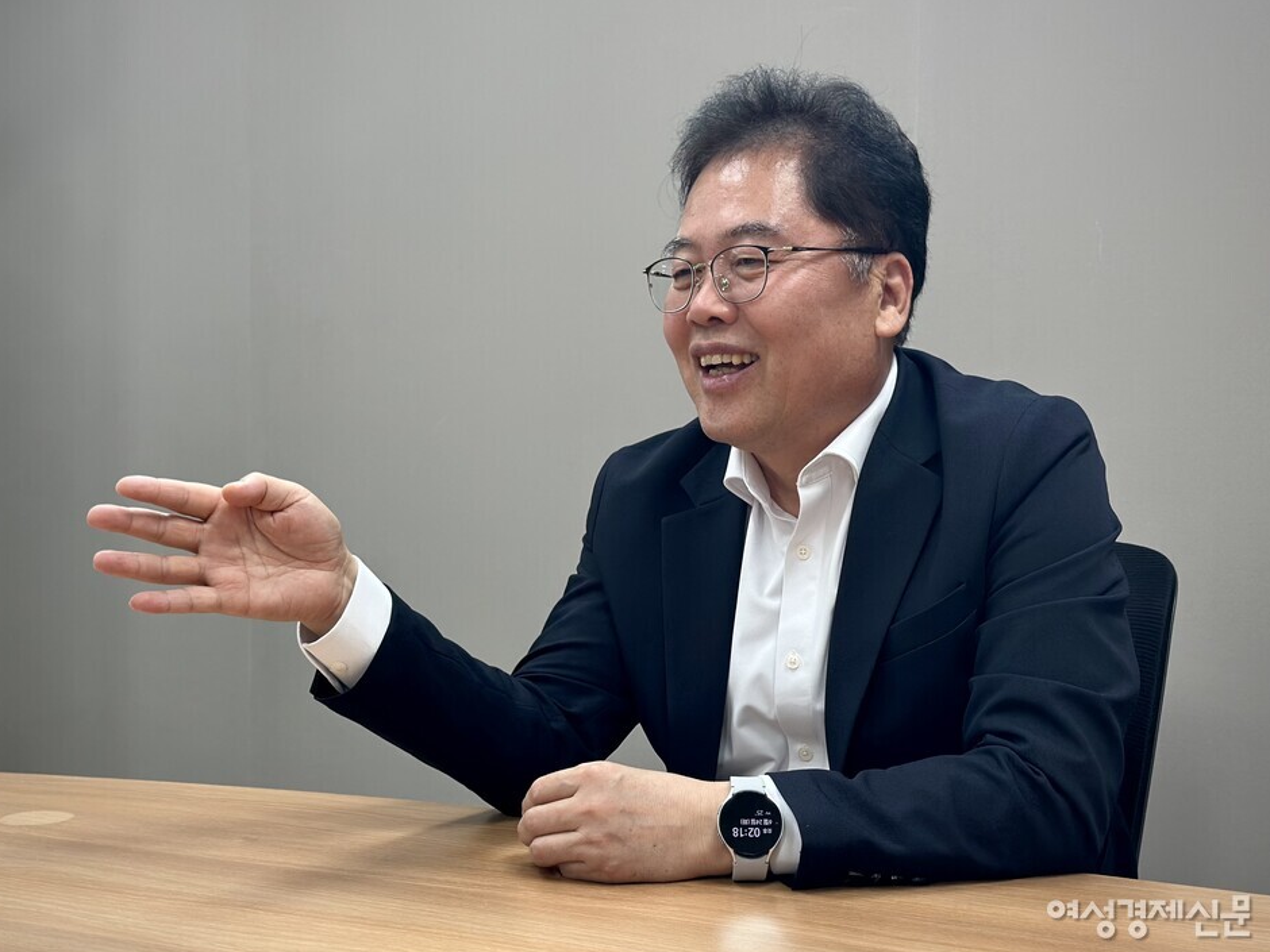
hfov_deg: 38.9
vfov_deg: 29.7
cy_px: 478
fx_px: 1798
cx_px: 631
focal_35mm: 49
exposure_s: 1/120
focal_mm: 6.86
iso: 200
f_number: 1.78
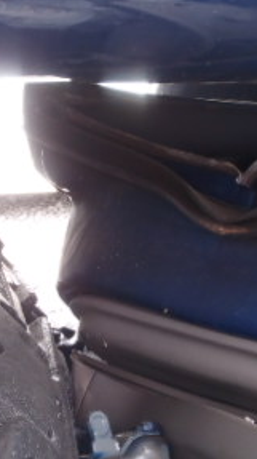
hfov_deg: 17.3
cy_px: 281
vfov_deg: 30.9
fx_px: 826
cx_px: -5
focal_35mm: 68
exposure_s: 1/30
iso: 125
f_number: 3.5
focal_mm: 5
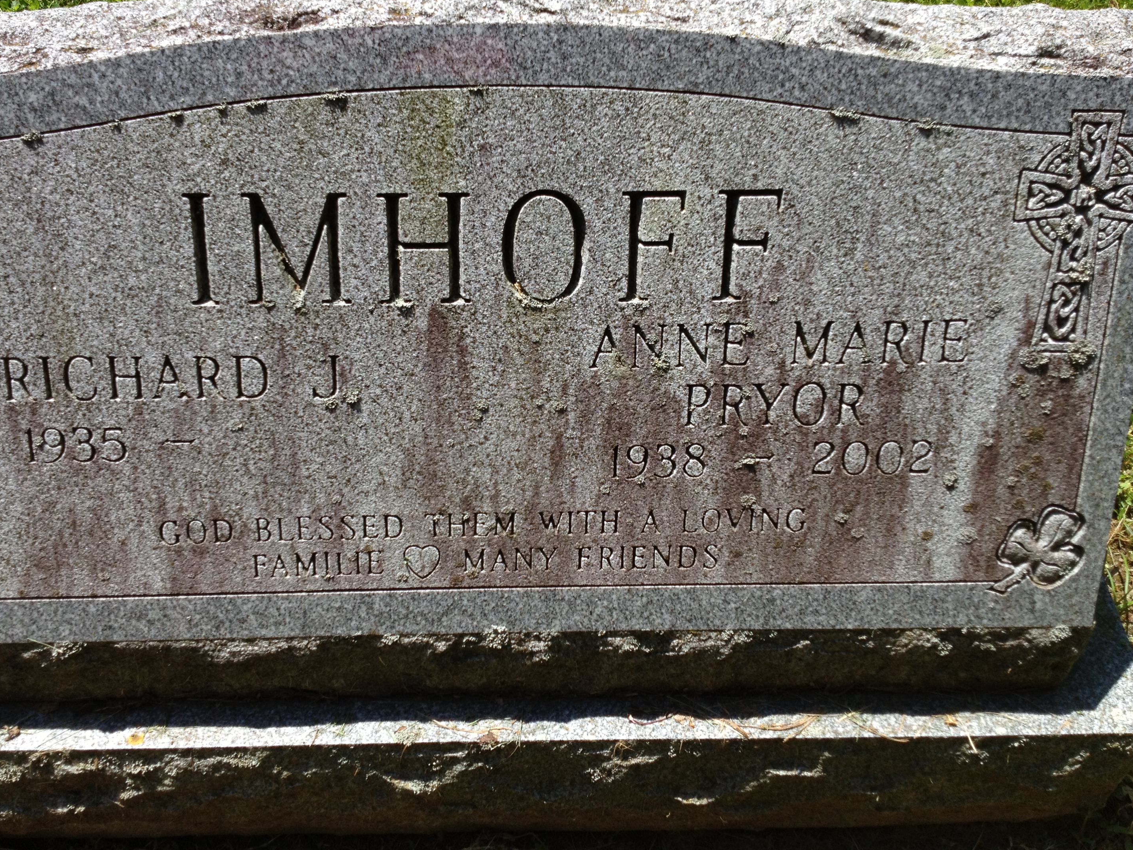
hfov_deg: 46.7
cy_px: 425
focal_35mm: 40
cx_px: 504
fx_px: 1309
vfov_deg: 36.0
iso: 64
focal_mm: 4.28
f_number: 2.4
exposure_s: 1/1082
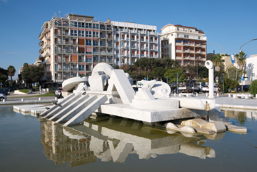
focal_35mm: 35
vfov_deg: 37.9
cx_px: 128
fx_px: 250
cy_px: 86
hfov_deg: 54.4
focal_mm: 23
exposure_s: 1/250
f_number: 8
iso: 125
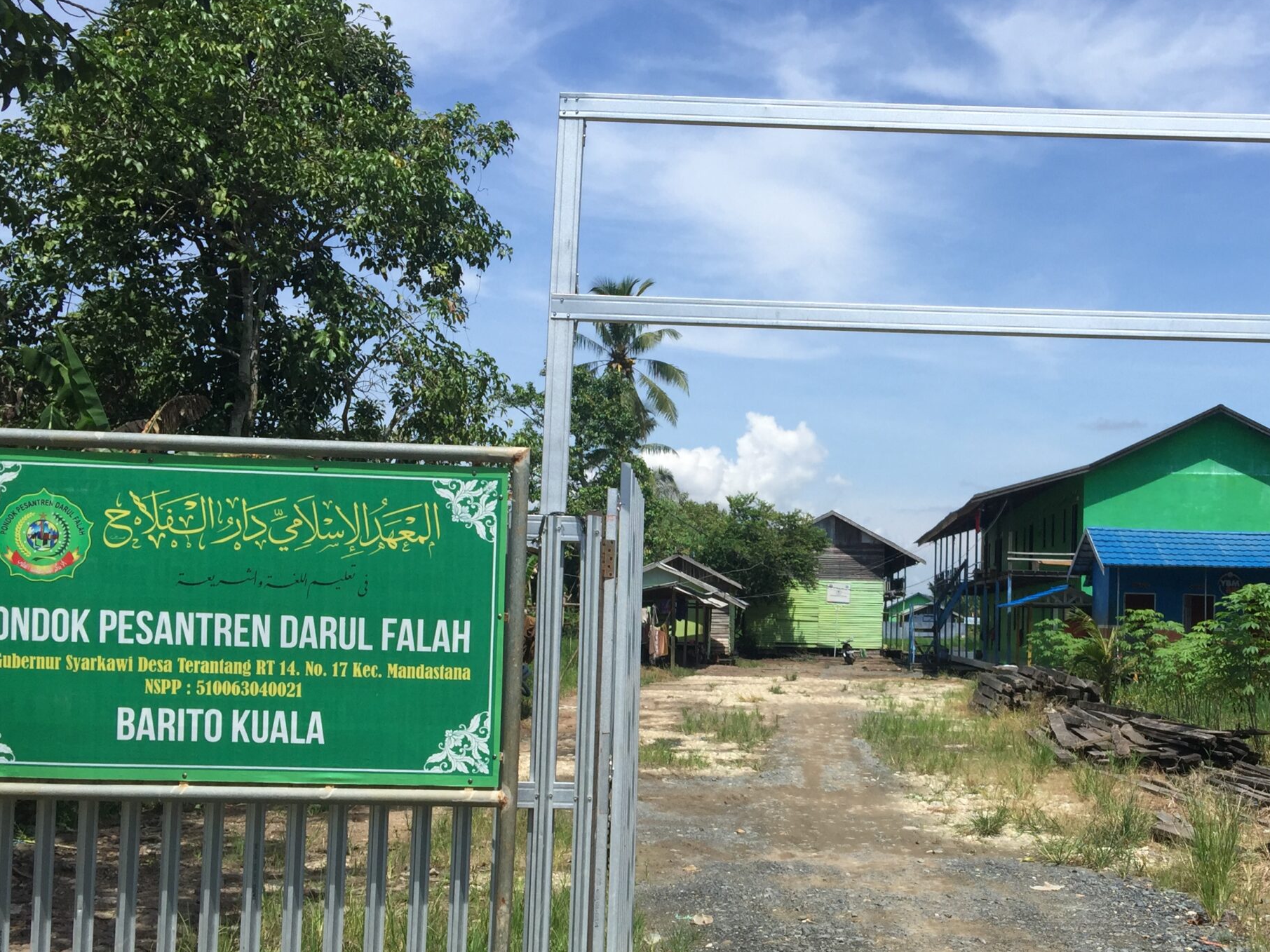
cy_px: 641
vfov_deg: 34.8
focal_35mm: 41
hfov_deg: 45.3
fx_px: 1504
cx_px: 806
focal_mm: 4.15
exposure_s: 1/1883
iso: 32
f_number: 2.2
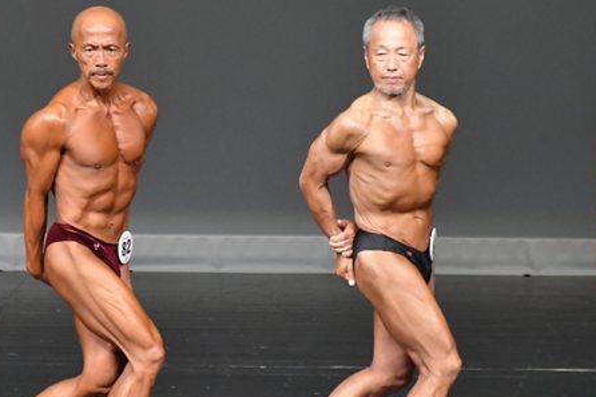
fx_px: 9913
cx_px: 141
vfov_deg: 2.3
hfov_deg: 3.4
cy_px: 249
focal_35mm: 599
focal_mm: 230
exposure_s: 1/400
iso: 5000
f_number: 5.6
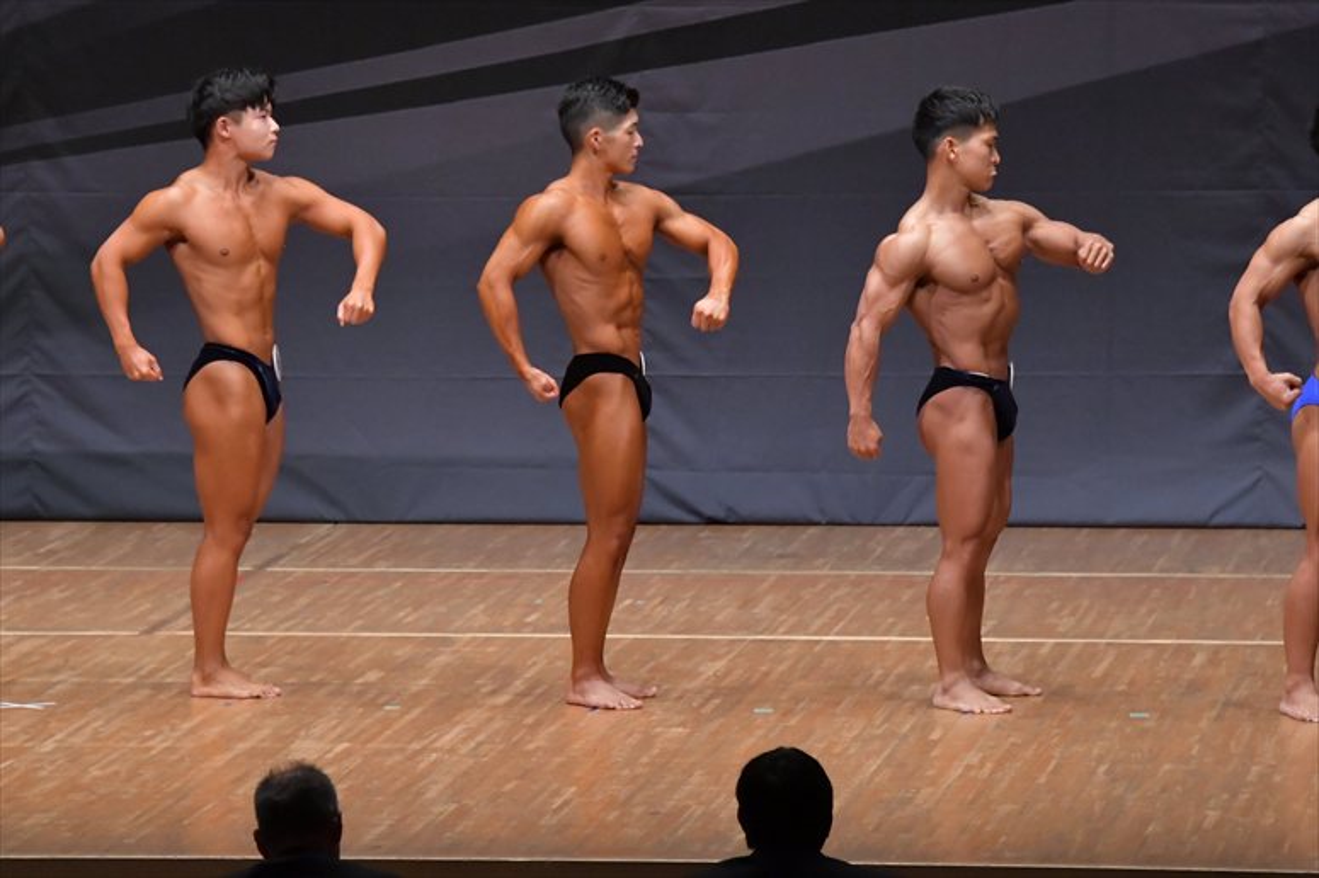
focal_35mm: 225
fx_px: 8240
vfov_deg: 6.1
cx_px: 660
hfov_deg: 9.2
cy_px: 439
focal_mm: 150
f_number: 5.6
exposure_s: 1/400
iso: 6400
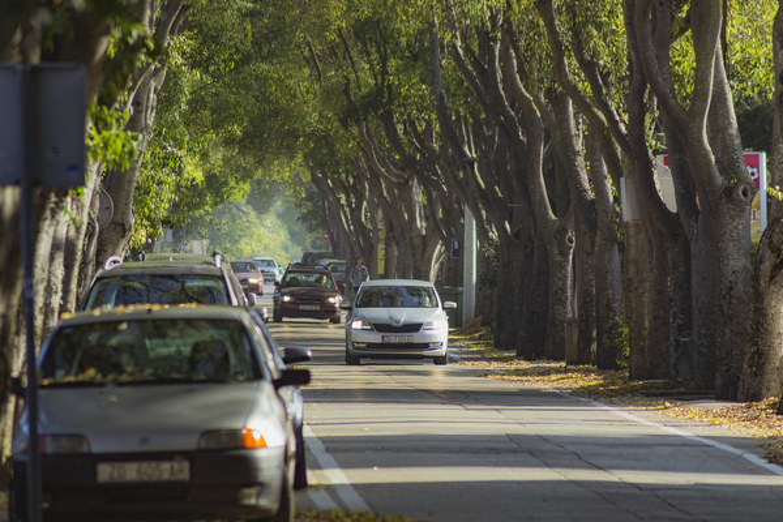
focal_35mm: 450
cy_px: 261
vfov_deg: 3.1
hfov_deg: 4.6
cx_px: 392
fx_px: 9787
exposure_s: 1/250
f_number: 8
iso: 200
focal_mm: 300
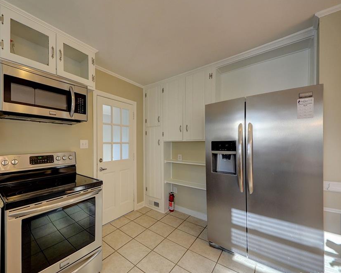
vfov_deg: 87.9
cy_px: 138
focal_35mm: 14
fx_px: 141
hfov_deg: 99.0
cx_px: 132
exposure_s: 1/125
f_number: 8
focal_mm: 8
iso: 800
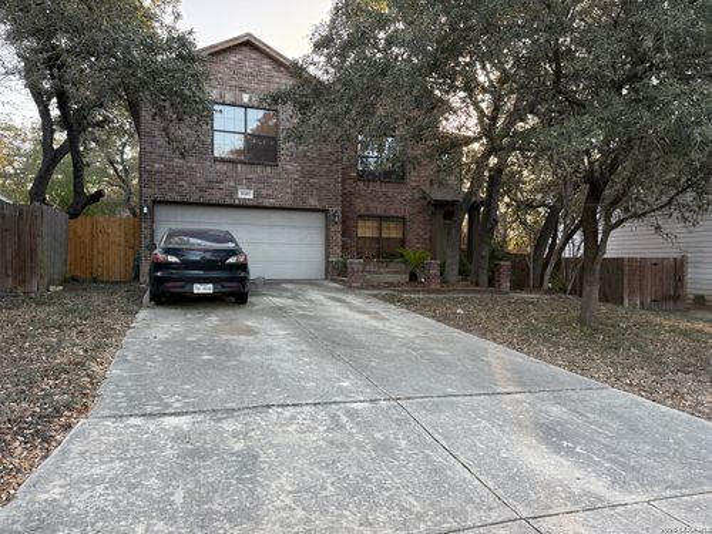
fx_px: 494
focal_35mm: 24
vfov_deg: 56.8
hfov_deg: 71.6
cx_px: 356
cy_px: 267
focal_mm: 6.76
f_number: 1.78
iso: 125
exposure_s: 1/234
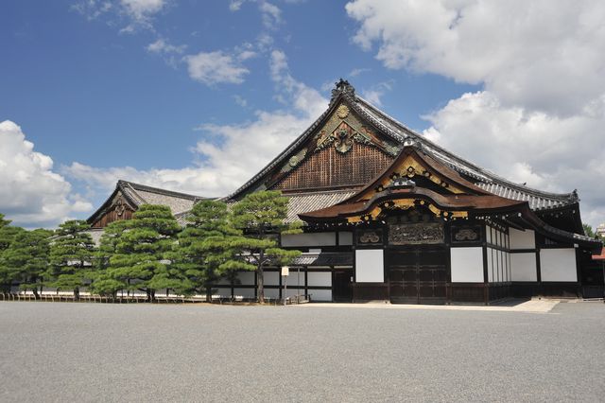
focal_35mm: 35
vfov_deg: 37.8
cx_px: 302
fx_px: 588
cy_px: 202
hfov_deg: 54.5
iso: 200
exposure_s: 1/250
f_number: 9
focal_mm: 35
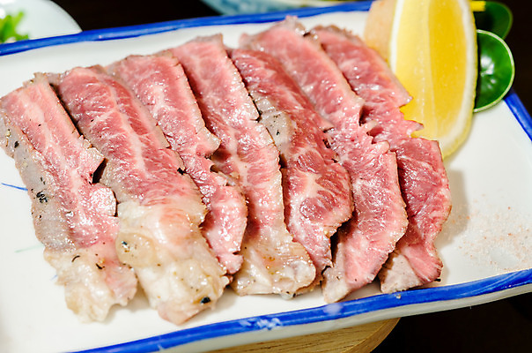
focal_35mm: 90
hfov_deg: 22.7
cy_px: 176
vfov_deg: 15.1
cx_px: 266
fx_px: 1327
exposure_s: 1/5
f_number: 6.3
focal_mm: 60
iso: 250
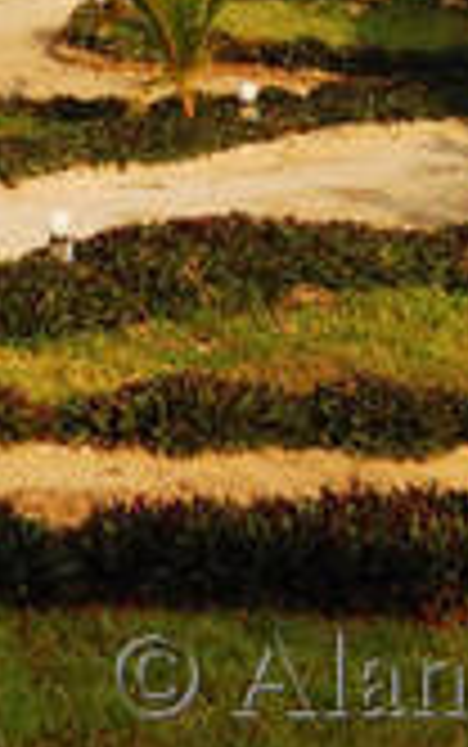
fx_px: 3158
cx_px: -410
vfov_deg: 13.0
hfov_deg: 8.1
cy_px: -270
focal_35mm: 155
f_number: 11
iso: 800
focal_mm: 24
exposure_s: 1/640
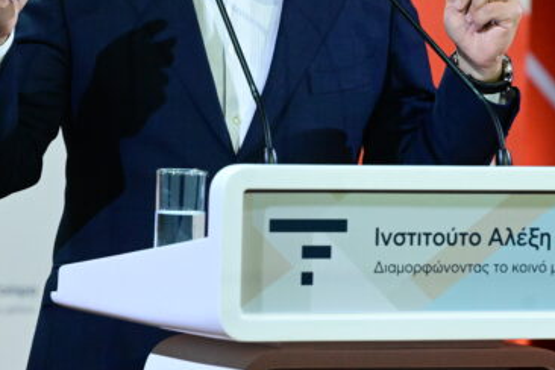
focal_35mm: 357
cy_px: -5
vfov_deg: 3.8
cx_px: 241
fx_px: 5503
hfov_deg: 5.8
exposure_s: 1/400
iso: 8000
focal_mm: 170
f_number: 6.3
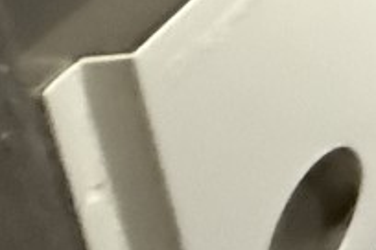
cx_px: 1224
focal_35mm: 103
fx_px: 1076
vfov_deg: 9.1
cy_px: -603
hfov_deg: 10.4
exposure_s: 1/33
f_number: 2.2
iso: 1250
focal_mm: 2.22
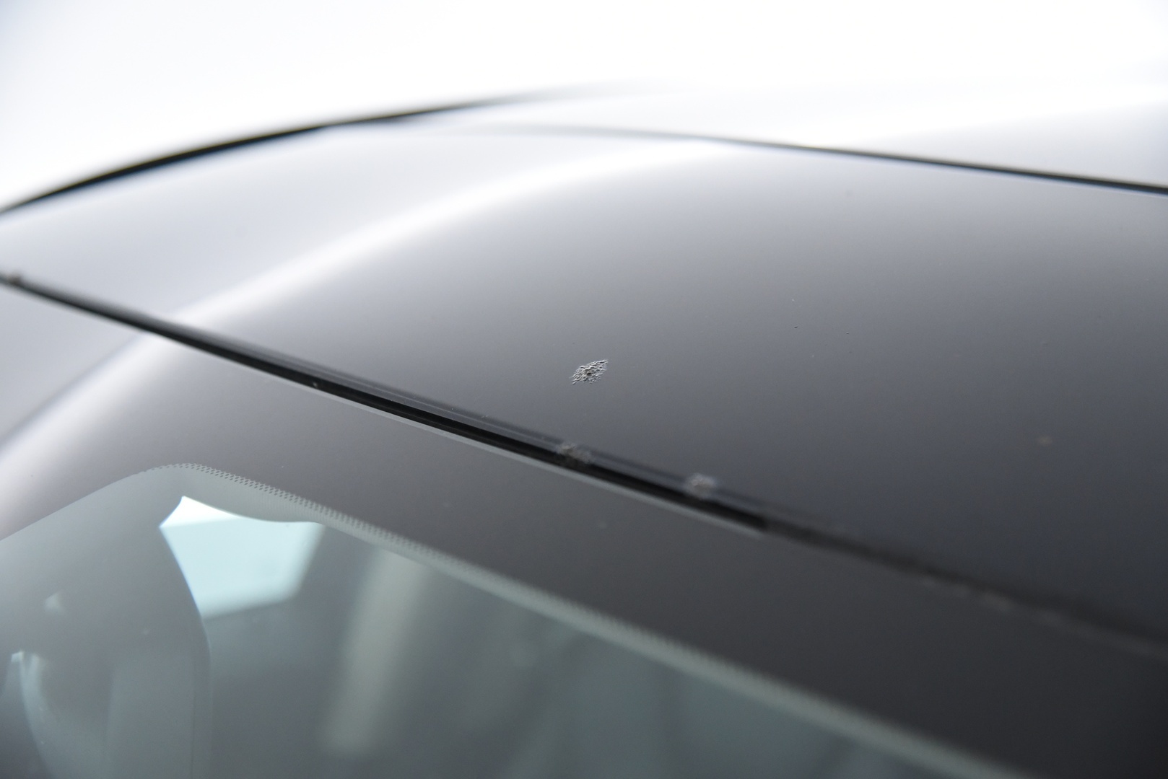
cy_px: 390
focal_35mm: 58
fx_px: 1882
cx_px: 584
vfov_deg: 23.4
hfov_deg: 34.5
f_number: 4
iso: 4000
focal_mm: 58
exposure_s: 1/80
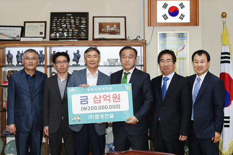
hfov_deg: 50.7
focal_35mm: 38
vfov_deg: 35.0
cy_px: 78
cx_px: 116
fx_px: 246
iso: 1600
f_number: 8
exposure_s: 1/160
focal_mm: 38
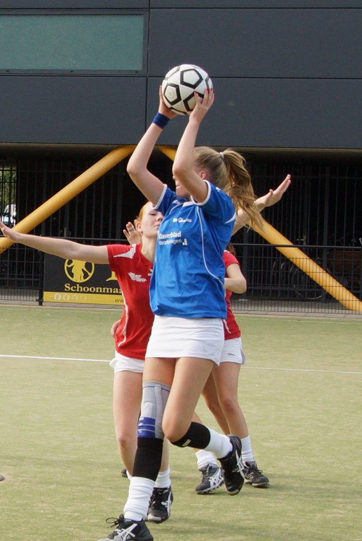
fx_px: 752
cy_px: 302
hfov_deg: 27.1
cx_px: 163
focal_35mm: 50
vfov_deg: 39.5
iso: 320
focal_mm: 28
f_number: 5.6
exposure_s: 1/500
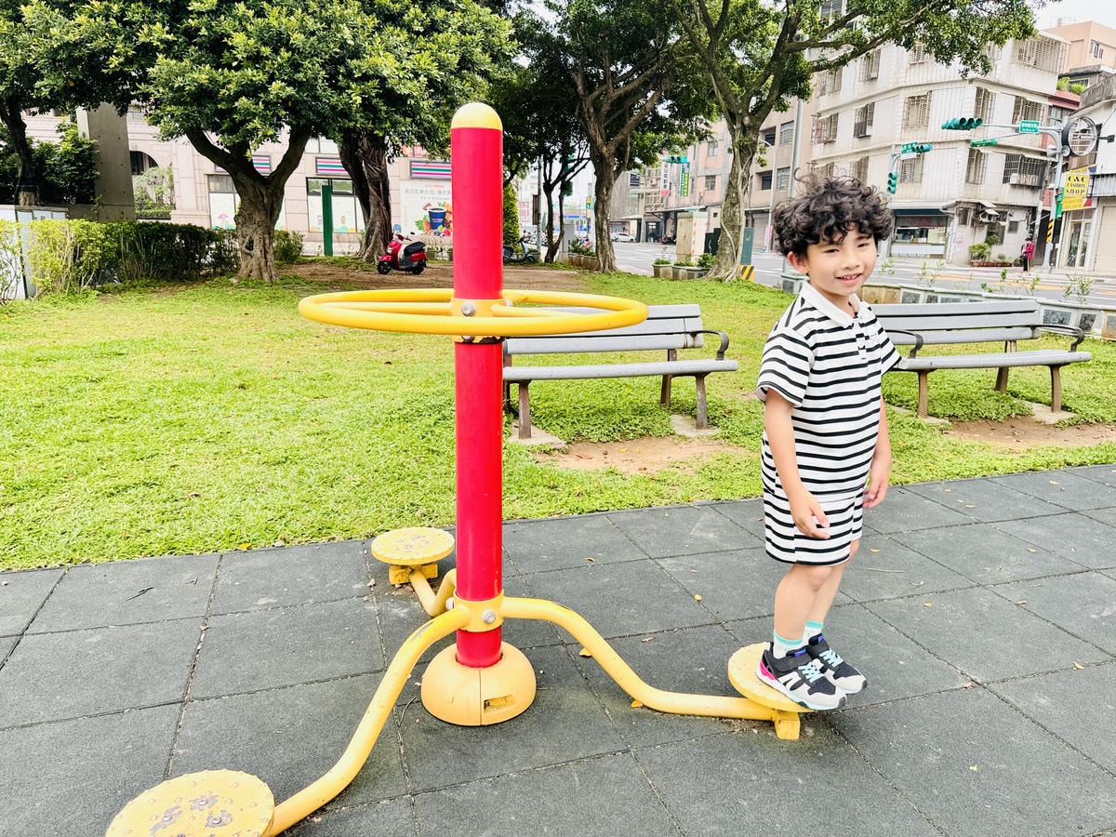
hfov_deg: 71.6
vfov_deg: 56.8
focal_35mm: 24
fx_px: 774
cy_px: 418
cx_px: 558
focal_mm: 6.86
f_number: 1.78
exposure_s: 1/588
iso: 80
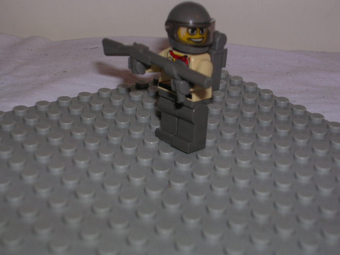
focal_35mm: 67
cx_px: 170
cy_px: 128
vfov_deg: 21.9
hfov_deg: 29.0
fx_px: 658
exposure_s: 1/60.1
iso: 50
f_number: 3.6
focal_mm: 10.2
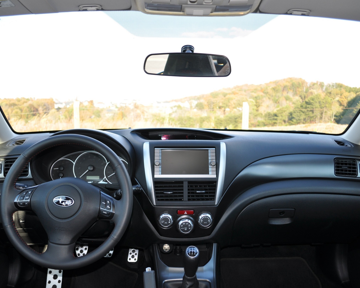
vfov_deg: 47.1
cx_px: 182
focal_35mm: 31
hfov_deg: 57.2
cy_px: 146
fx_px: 330
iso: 200
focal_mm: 18
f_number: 3.5
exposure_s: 1/200
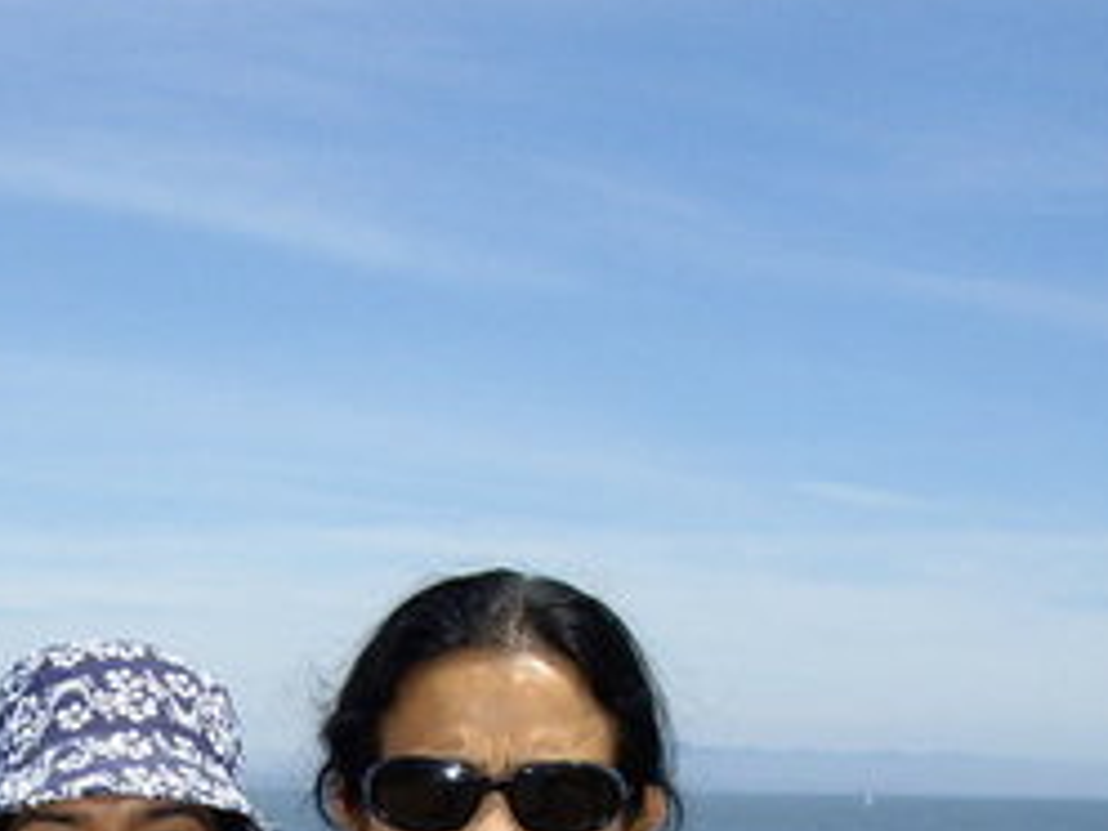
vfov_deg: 14.6
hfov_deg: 19.8
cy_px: 1019
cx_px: 246
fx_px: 3137
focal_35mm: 98
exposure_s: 1/1000
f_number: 4.3
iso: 100
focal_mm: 6.2
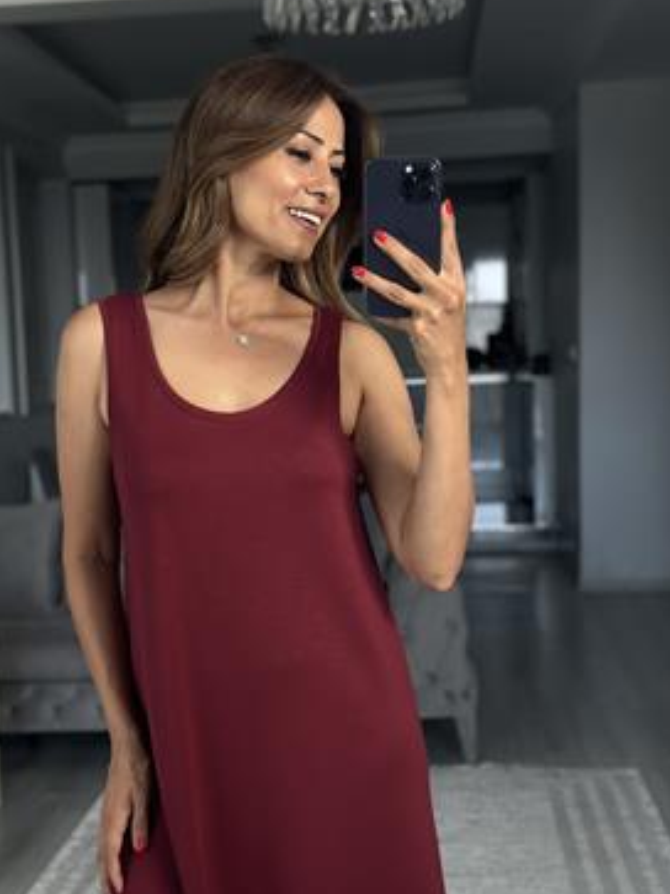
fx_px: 1730
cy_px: 544
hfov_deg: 21.8
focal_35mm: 67
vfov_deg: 28.9
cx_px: 224
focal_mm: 6.86
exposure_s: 1/133
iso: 100
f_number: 1.78
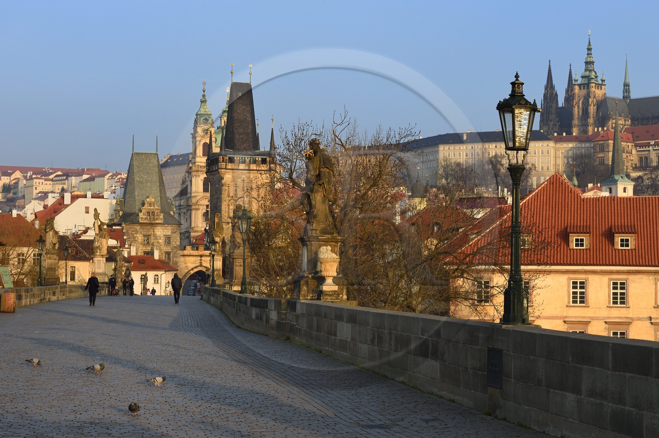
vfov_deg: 19.4
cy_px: 219
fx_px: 1280
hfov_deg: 28.9
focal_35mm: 70
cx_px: 330
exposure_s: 1/160
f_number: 13
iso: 400
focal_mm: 70
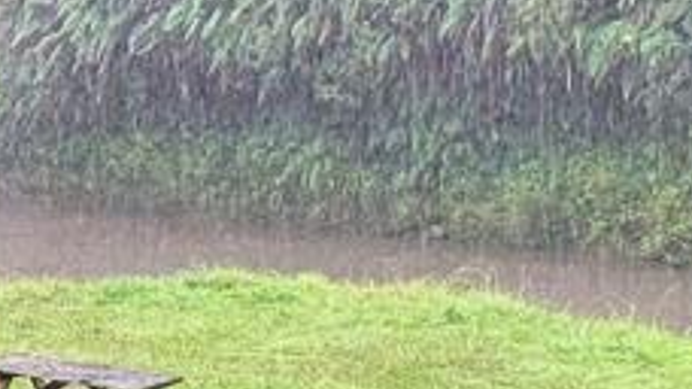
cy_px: -170
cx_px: 980
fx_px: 4310
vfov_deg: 5.1
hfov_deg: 9.0
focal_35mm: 235
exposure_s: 1/162
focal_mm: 6.76
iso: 100
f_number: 1.78
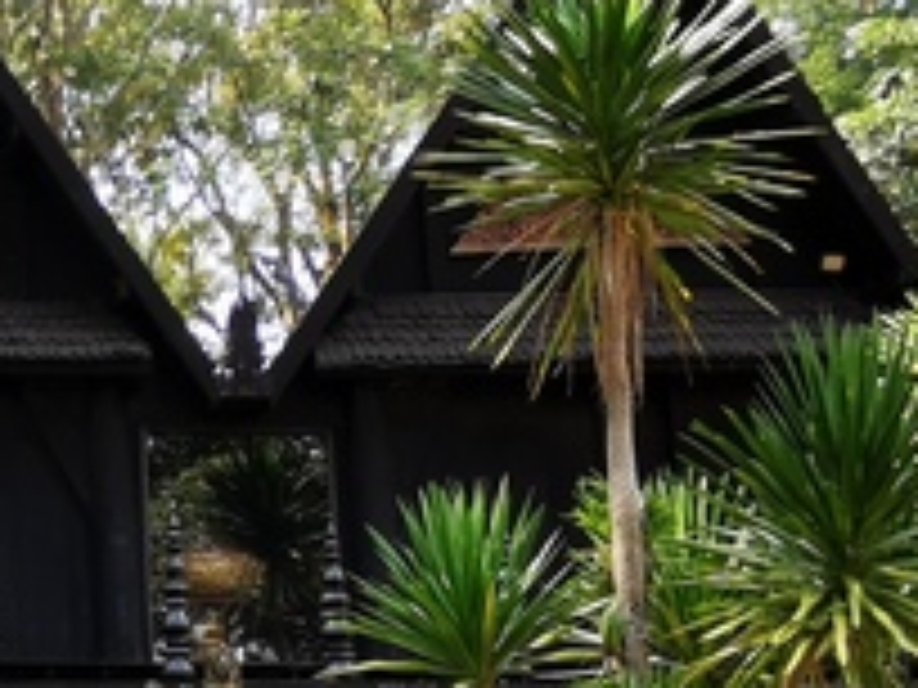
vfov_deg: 19.8
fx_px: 1962
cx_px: -153
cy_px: 463
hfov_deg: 24.2
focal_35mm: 74
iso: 50
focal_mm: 2.26
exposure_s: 1/172
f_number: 2.2
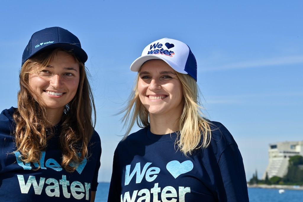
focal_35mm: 116
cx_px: 152
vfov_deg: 11.8
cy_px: 101
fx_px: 976
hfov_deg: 17.6
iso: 110
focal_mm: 116
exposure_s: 1/100
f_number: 16
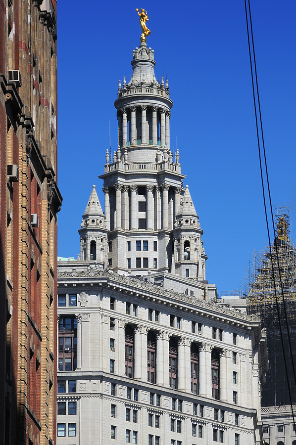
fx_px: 1891
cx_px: 148
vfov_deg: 13.4
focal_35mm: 153
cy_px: 222
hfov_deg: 8.9
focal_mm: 102
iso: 200
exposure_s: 1/800
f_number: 9
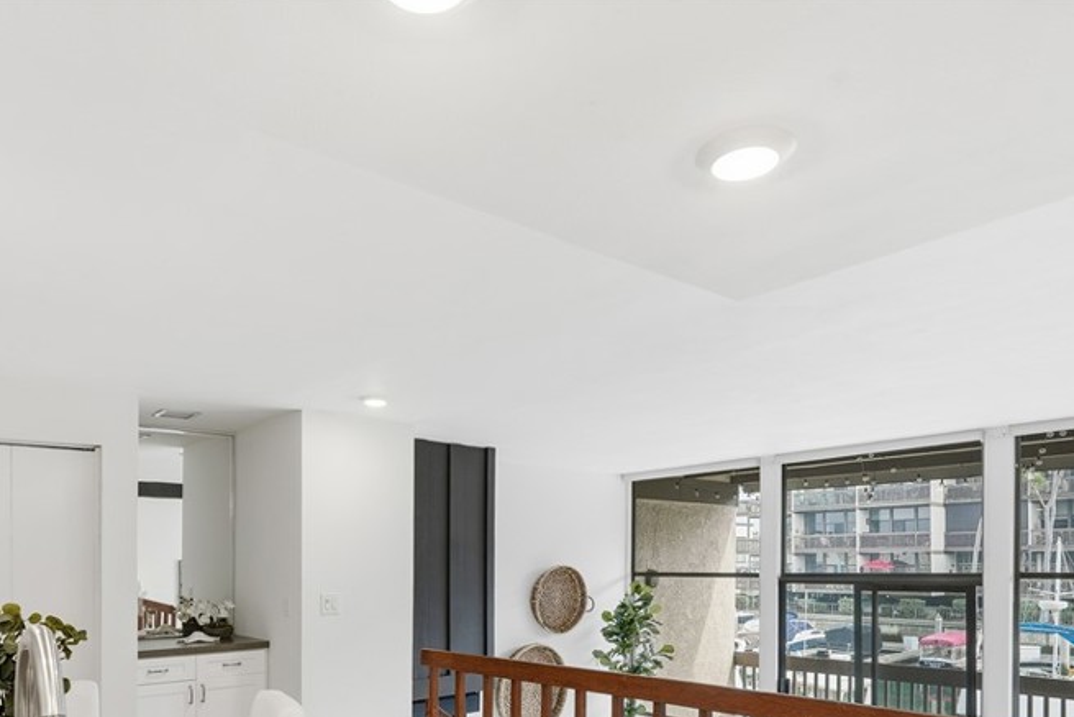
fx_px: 746
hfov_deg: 71.3
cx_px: 485
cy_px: 554
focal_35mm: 25
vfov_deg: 48.9
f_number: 9
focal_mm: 16
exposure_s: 1/200
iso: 250
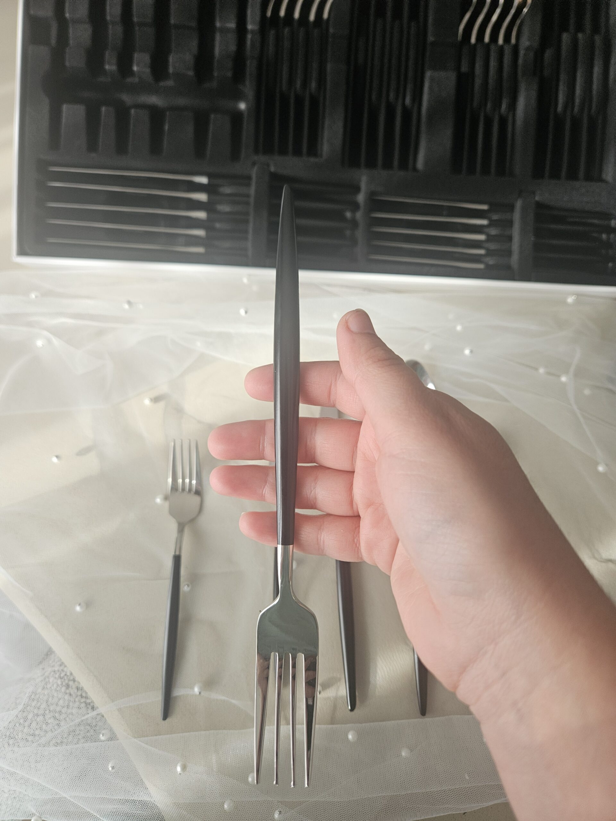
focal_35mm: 23
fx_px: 546
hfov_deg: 58.9
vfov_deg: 73.9
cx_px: 308
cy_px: 410
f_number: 1.8
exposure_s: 1/120
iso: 64
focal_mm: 5.4
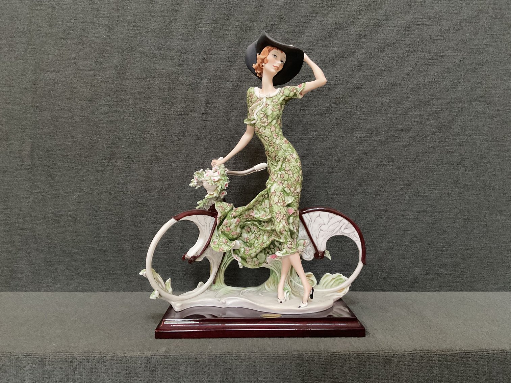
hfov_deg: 61.7
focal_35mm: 29
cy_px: 192
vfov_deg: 48.2
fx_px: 428
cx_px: 256
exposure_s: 1/30
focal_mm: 3
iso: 320
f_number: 1.8
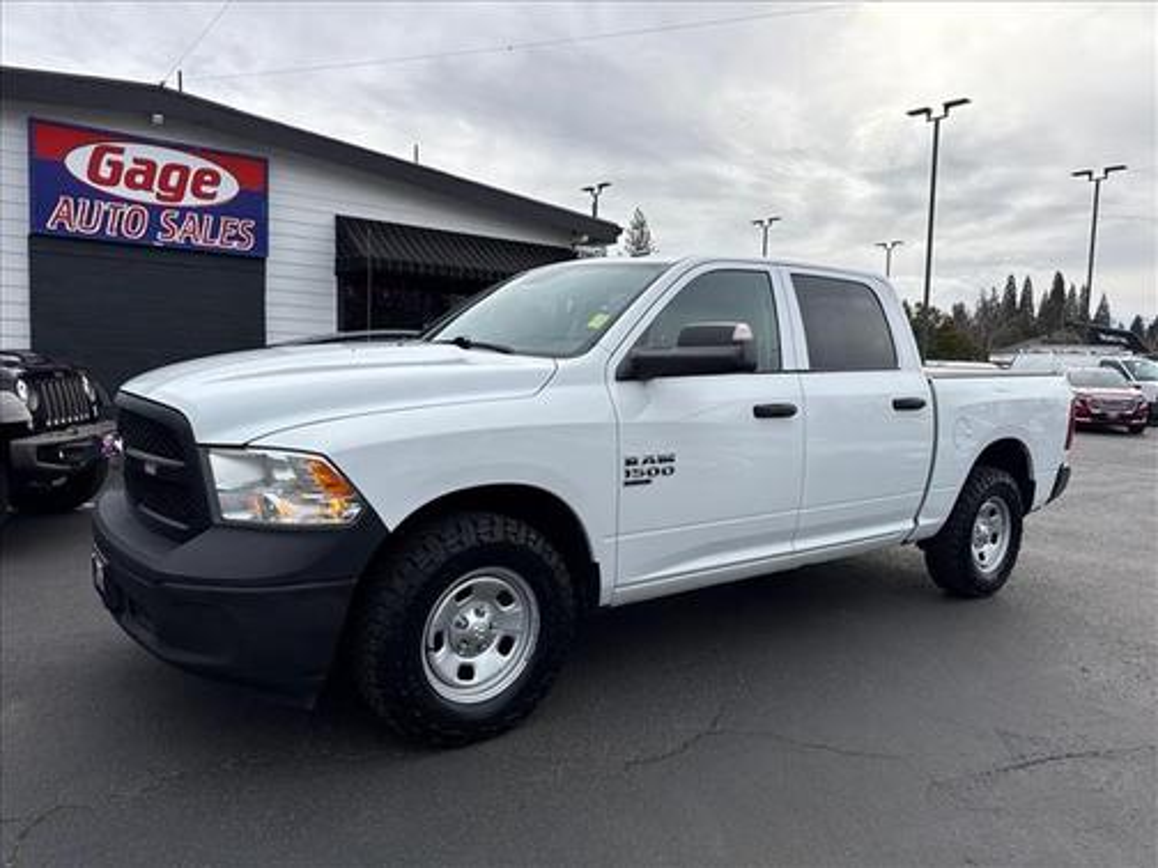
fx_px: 803
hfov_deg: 71.6
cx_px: 579
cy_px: 434
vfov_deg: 56.8
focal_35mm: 24
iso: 80
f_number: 1.78
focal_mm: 6.76
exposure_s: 1/3145
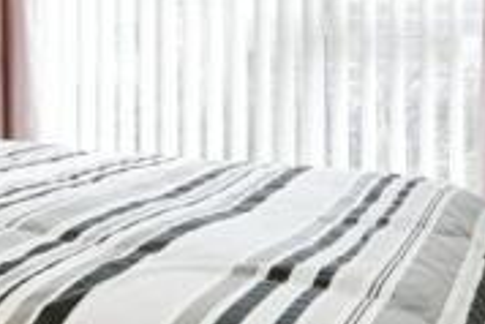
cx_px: -168
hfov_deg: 27.5
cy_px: 48
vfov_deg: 22.6
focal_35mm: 59
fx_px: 795
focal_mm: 16
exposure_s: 1/100
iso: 2000
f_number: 9
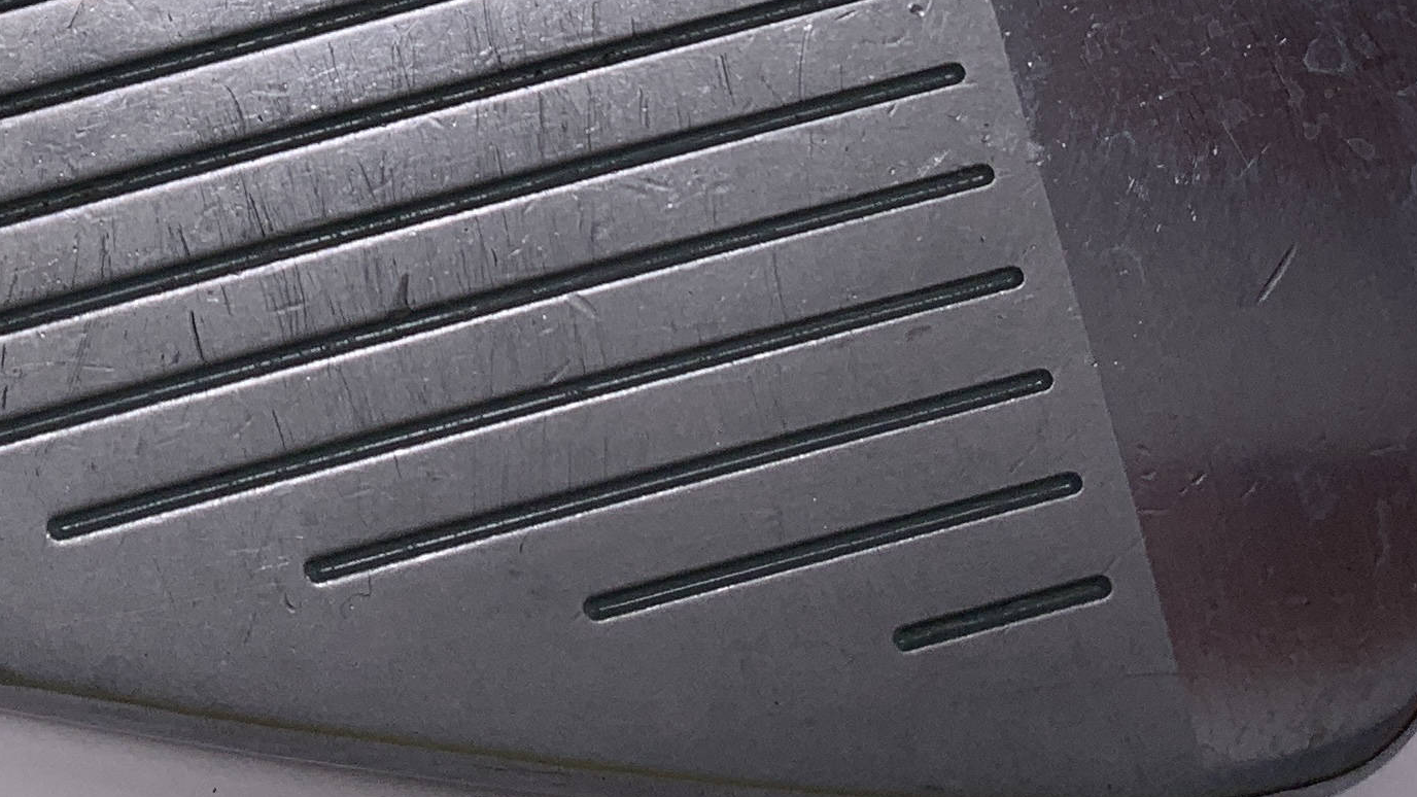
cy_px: -277
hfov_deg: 25.2
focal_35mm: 83
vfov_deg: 13.9
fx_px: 3119
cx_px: 295
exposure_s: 1/981
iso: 25
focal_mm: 4.25
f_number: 1.8
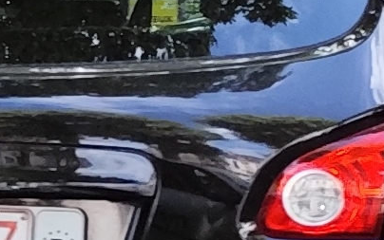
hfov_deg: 22.0
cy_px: 255
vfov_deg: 13.8
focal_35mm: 93
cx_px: 69
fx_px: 974
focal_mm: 6.19
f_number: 1.65
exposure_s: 1/224
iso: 50
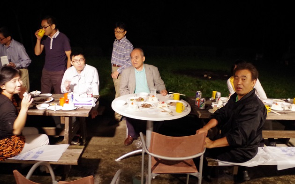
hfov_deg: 66.5
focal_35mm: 28
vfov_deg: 44.5
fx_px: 225
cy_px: 85
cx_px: 150
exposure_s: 1/25
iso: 3200
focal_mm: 18
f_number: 3.5
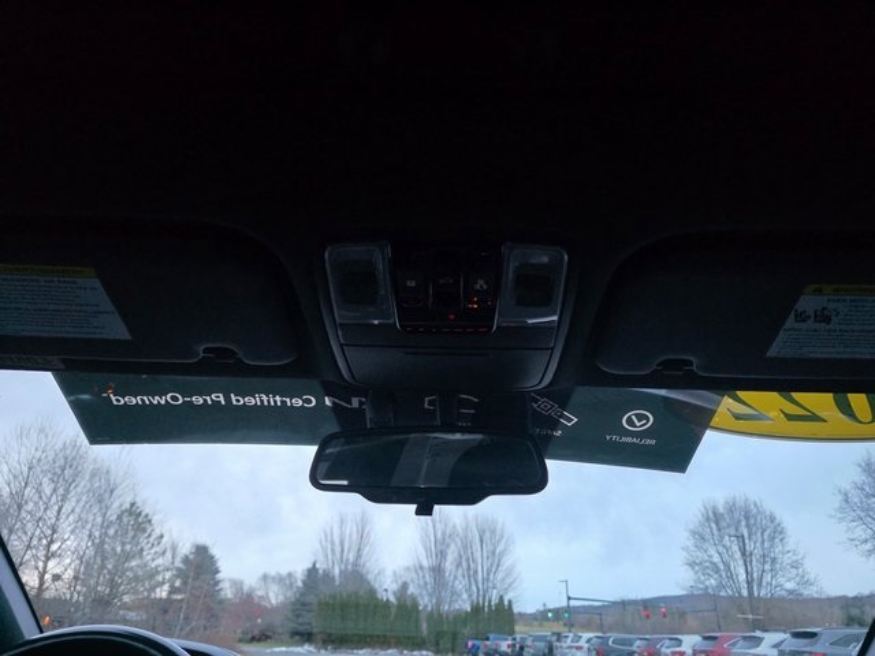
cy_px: 328
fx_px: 581
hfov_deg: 73.9
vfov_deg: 58.9
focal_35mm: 23
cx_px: 438
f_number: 1.7
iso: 2000
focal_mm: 6.3
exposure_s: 1/120
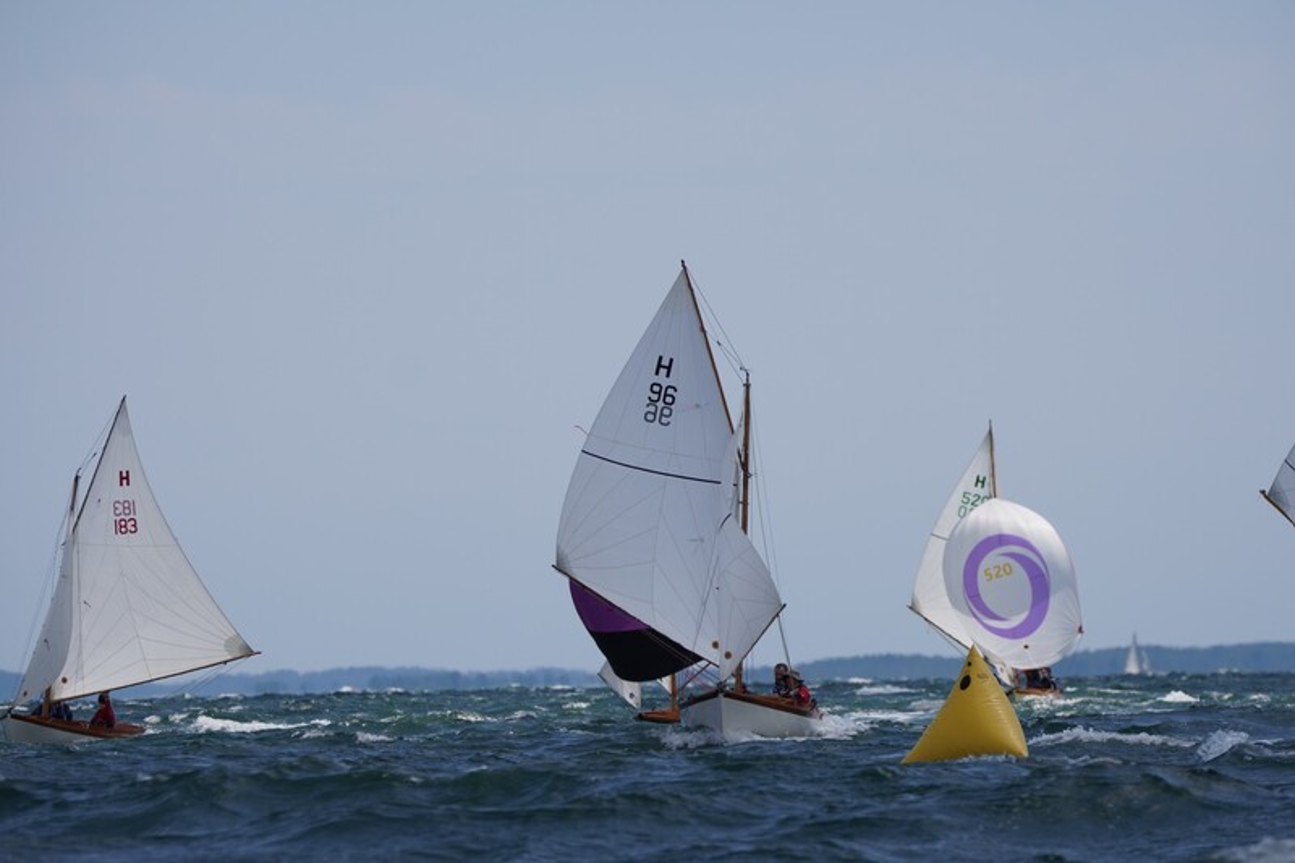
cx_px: 648
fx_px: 16291
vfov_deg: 3.0
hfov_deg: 4.6
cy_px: 432
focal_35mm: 453
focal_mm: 302
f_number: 5.6
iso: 125
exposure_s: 1/1250
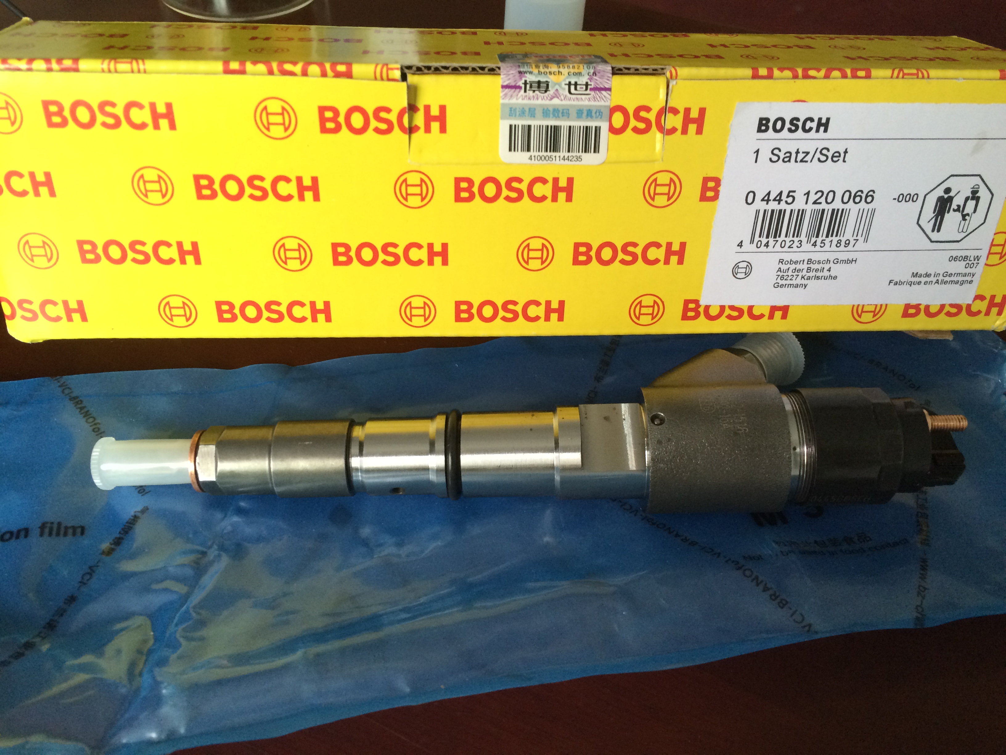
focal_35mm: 29
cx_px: 503
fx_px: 843
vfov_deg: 48.2
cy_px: 378
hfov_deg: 61.7
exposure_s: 1/33
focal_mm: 4.15
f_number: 2.2
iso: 200
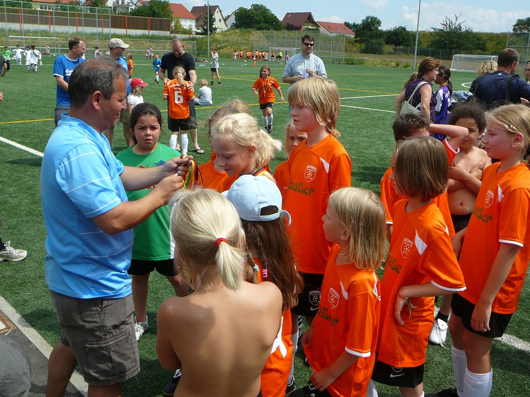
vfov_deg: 40.7
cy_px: 198
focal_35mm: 35
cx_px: 265
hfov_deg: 52.6
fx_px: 536
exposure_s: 1/400
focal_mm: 5.2
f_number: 5
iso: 80
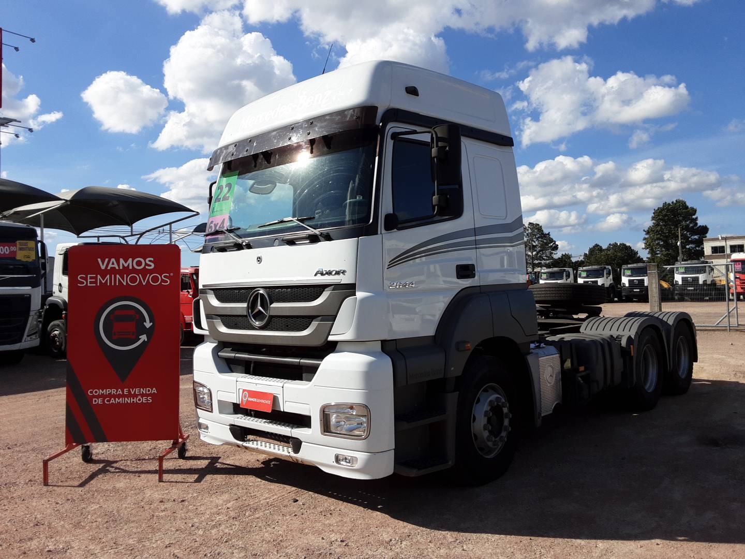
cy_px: 280
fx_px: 603
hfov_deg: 63.4
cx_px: 372
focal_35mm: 28
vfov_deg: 49.7
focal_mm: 2.9
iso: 40
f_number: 1.9
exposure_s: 1/2092
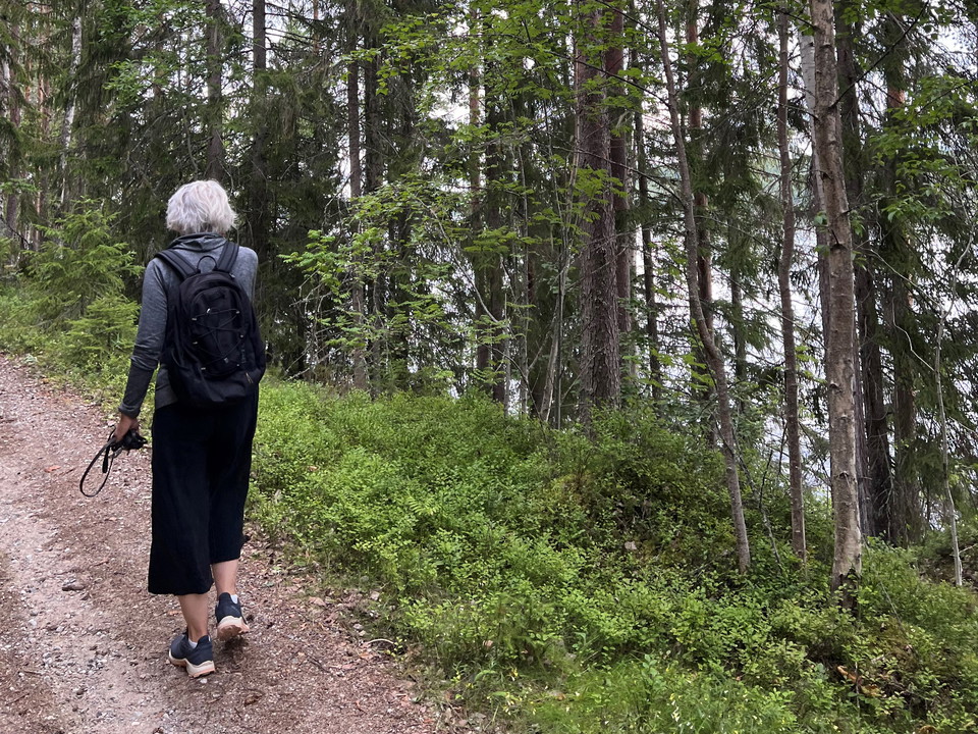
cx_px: 489
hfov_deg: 67.3
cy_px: 367
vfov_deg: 53.1
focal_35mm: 26
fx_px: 735
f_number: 1.5
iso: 40
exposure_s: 1/157
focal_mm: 5.7
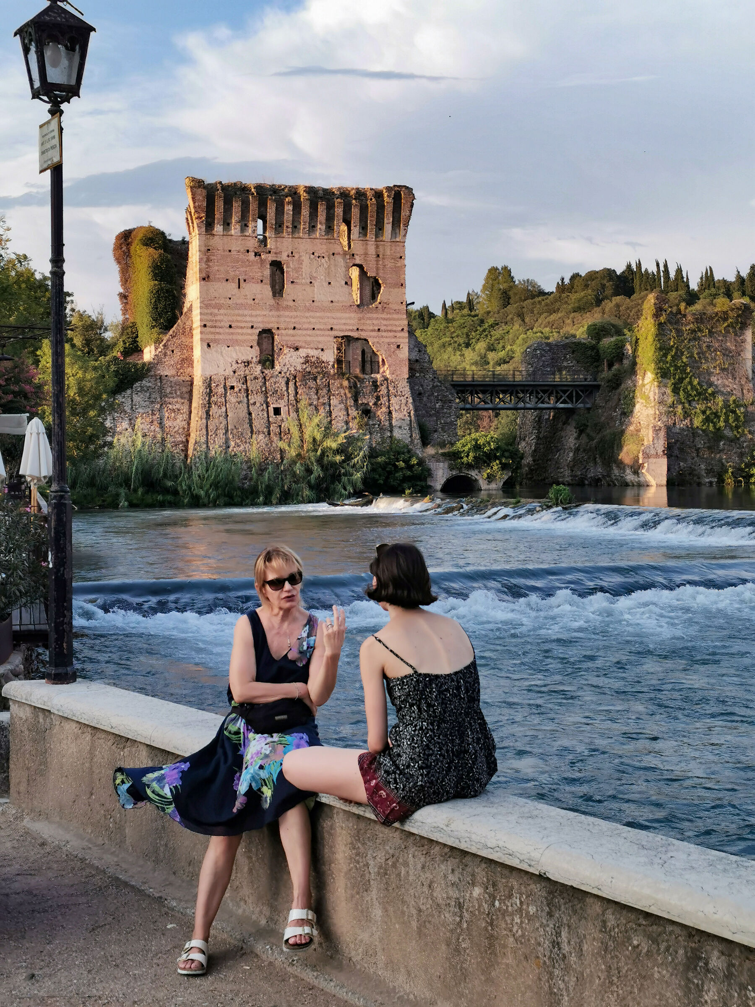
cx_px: 378
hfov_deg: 28.0
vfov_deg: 36.8
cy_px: 504
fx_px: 1512
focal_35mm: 52
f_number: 1.6
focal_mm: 5.56
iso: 50
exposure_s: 1/723
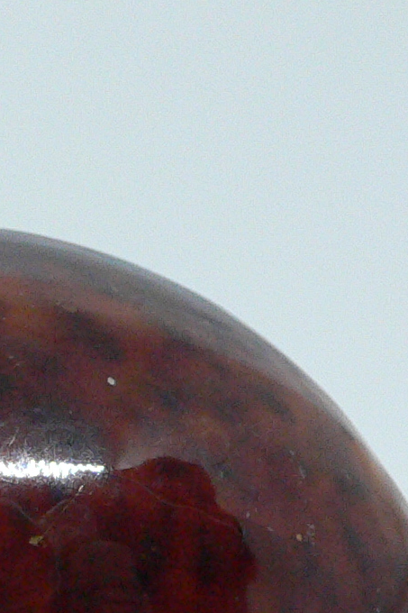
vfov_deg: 18.5
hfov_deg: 12.5
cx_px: -25
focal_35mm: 108
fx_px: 1837
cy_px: 605
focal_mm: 4.6
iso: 200
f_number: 2.8
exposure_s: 1/30
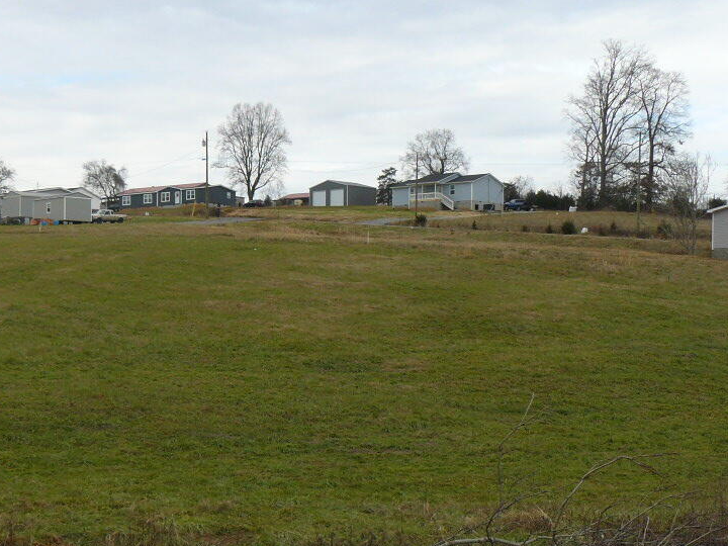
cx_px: 148
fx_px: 1346
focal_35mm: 64
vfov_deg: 22.9
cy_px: 323
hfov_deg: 29.6
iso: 100
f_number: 5
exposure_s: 1/250
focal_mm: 6
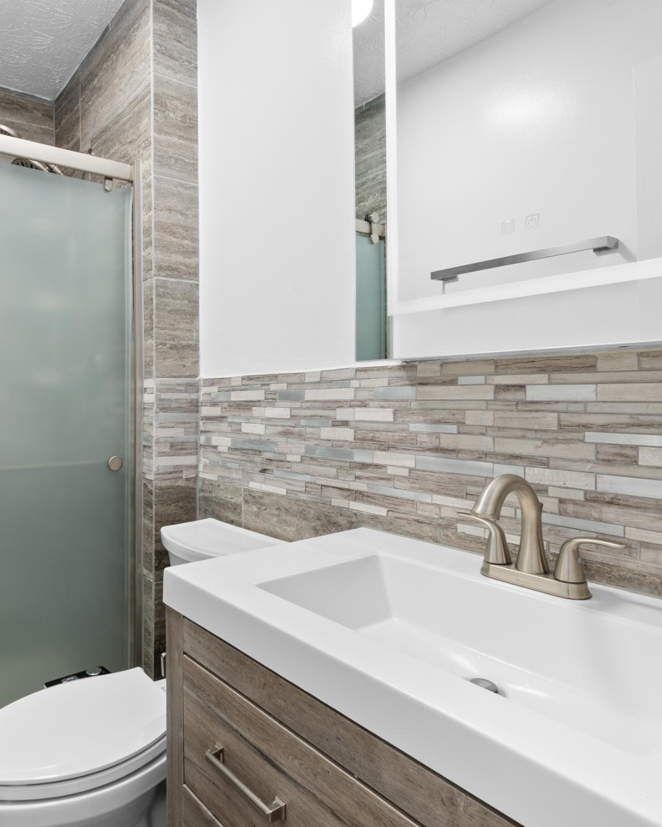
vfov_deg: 75.0
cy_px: 410
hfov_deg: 61.4
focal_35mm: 22
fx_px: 539
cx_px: 215
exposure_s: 1
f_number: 9
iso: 100
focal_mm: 10
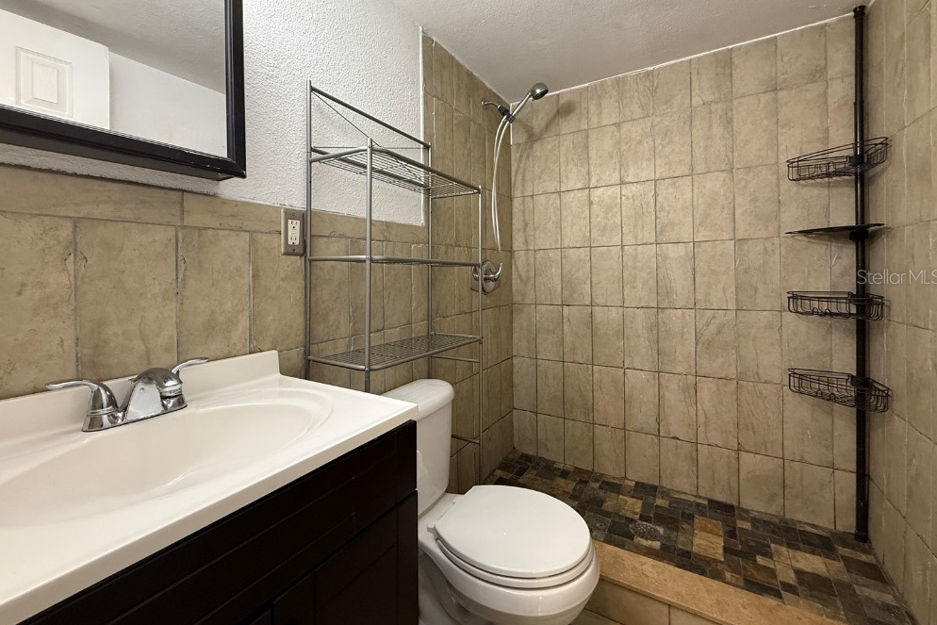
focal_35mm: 15
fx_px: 390
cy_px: 276
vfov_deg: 77.0
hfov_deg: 100.4
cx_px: 463
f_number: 2.2
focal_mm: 2.22
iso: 320
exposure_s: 1/60
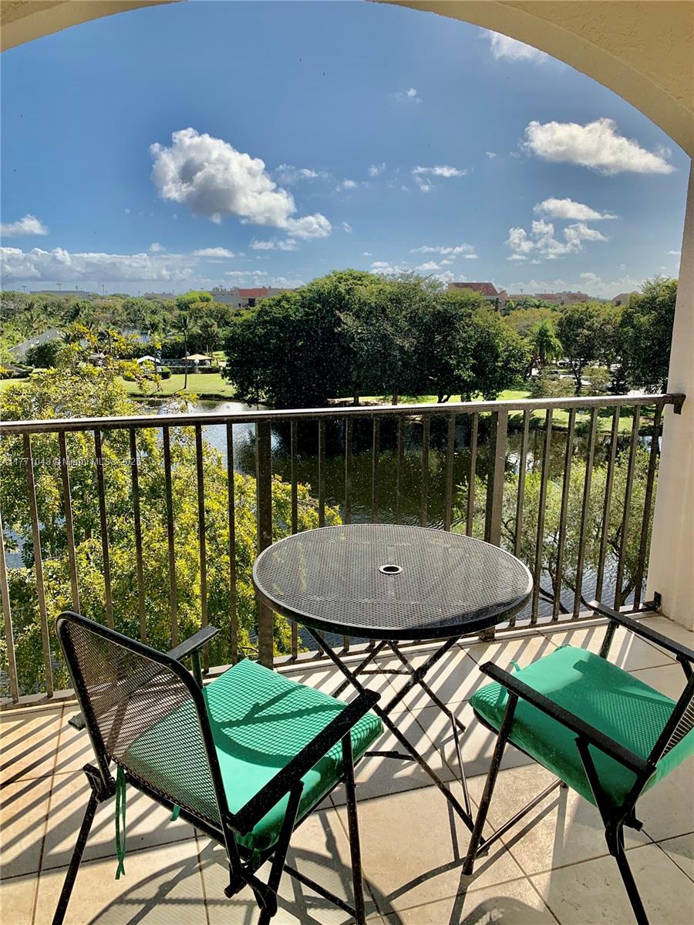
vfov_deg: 67.3
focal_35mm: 26
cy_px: 462
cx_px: 347
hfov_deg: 53.1
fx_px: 695
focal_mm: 4.25
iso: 25
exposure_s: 1/1689
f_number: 1.8
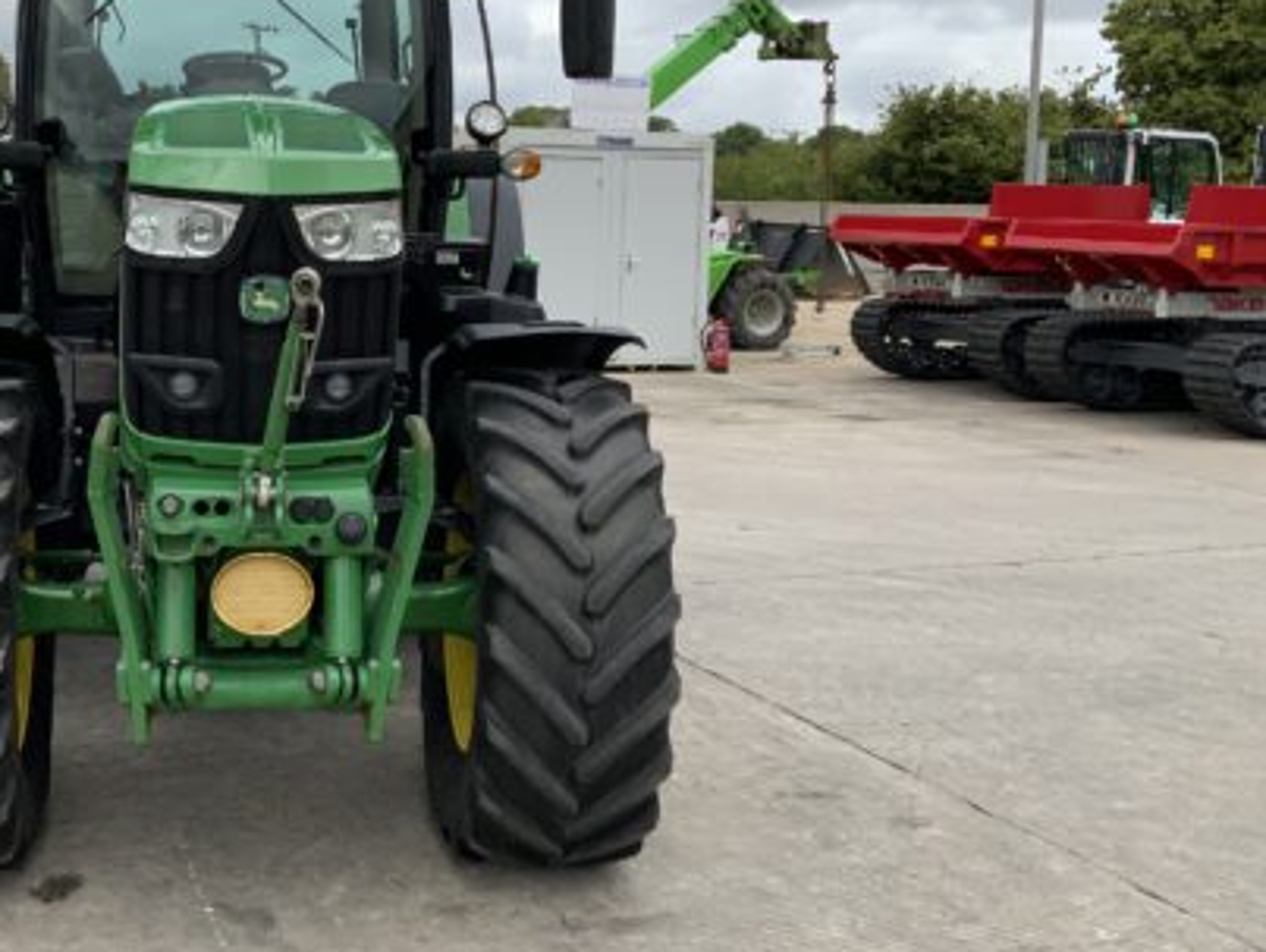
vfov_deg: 31.3
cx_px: 339
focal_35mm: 46
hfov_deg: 40.2
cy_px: 317
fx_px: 1684
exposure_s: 1/1342
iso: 16
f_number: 1.8
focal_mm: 3
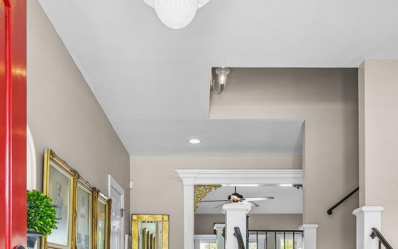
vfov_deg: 32.7
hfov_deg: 56.7
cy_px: 274
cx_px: 205
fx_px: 369
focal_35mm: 34
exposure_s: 1/40
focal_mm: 16
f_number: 8
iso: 500
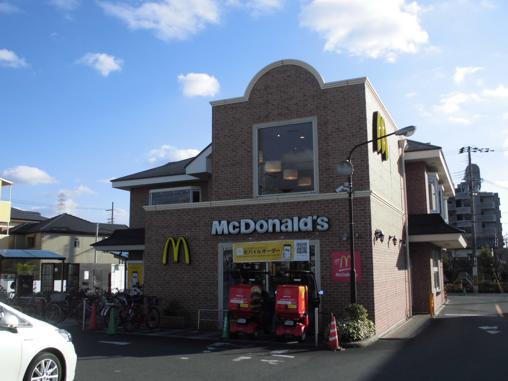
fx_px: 499
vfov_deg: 41.8
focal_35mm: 34
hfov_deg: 54.0
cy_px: 190
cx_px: 254
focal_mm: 6.1
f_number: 4
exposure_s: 1/500
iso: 100
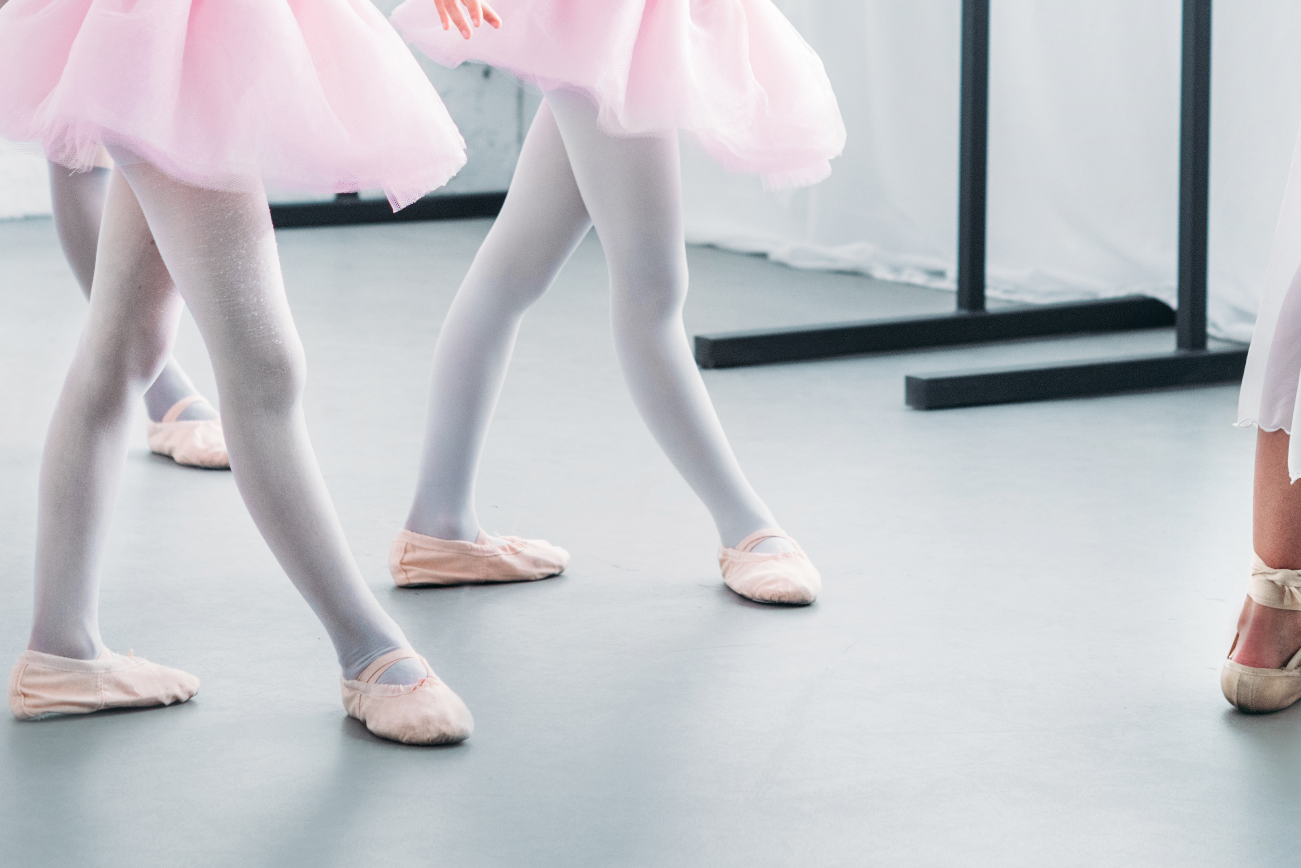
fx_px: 4916
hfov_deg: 15.1
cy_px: -285
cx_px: 820
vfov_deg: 9.9
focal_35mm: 136
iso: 250
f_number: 3.5
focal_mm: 50
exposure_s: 1/200
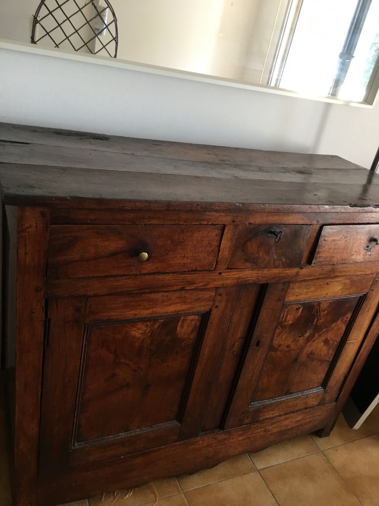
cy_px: 253
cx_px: 190
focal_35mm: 29
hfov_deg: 48.2
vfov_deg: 61.7
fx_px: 423
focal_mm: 4.15
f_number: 2.2
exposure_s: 1/33
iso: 50
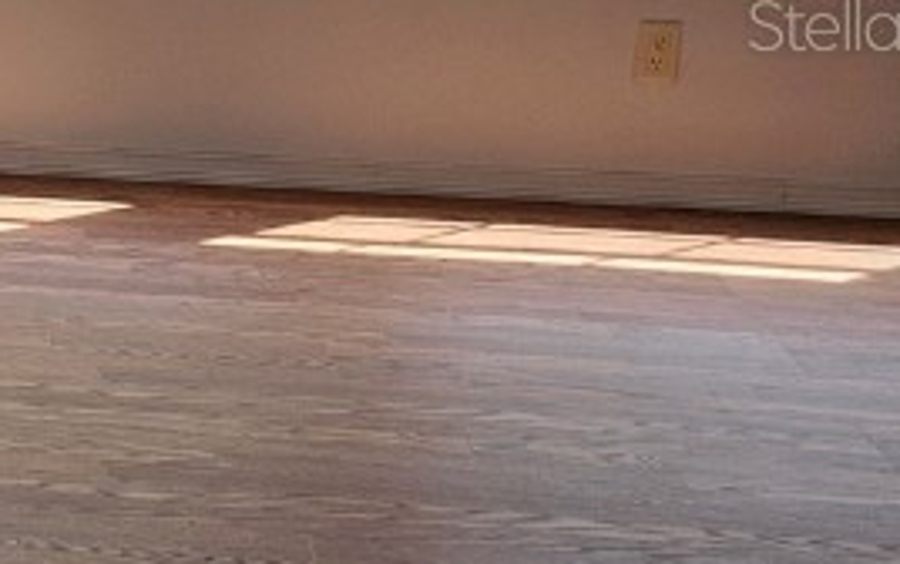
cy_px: 24
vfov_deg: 13.9
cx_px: -655
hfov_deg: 18.3
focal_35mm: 93
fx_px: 2283
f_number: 1.8
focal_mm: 5.4
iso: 50
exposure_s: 1/383
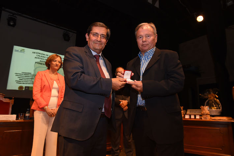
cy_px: 78
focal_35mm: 24
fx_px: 156
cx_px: 117
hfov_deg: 73.8
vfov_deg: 53.1
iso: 1600
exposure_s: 1/125
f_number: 6.3
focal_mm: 24
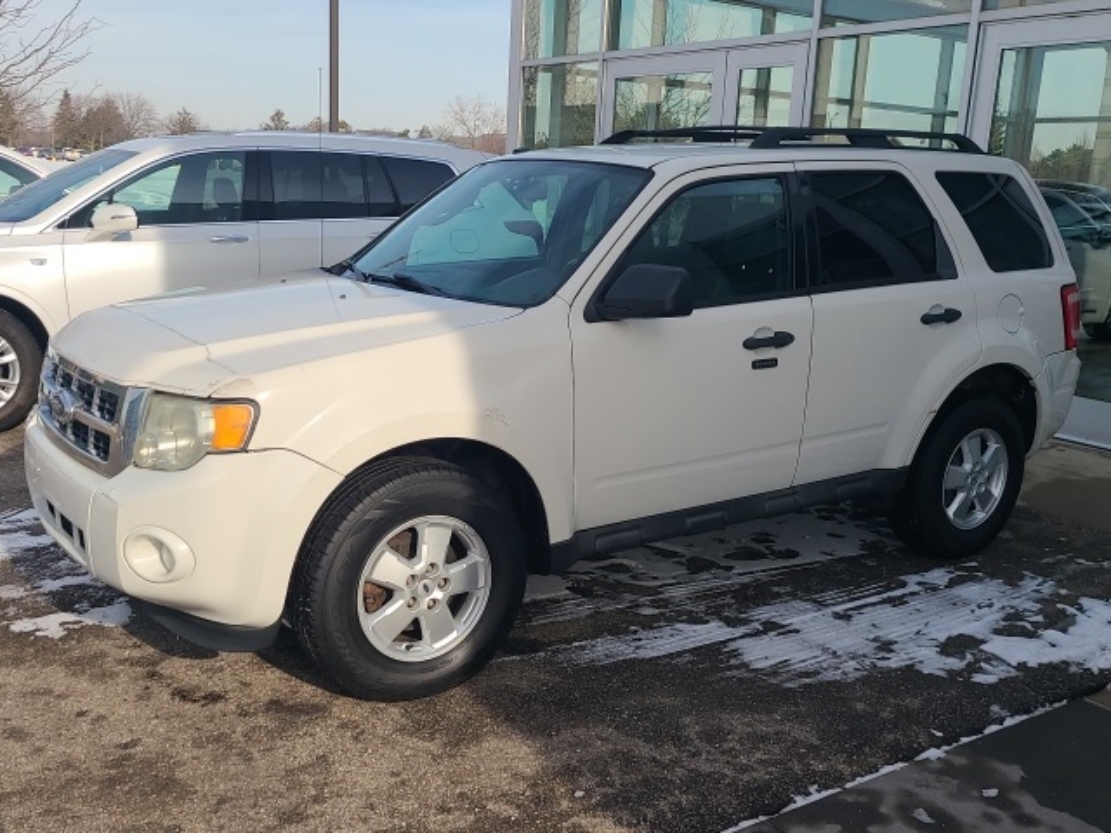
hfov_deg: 67.3
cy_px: 416
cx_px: 556
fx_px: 834
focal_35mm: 26
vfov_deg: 53.1
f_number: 1.8
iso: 50
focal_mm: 5.4
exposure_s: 1/2443
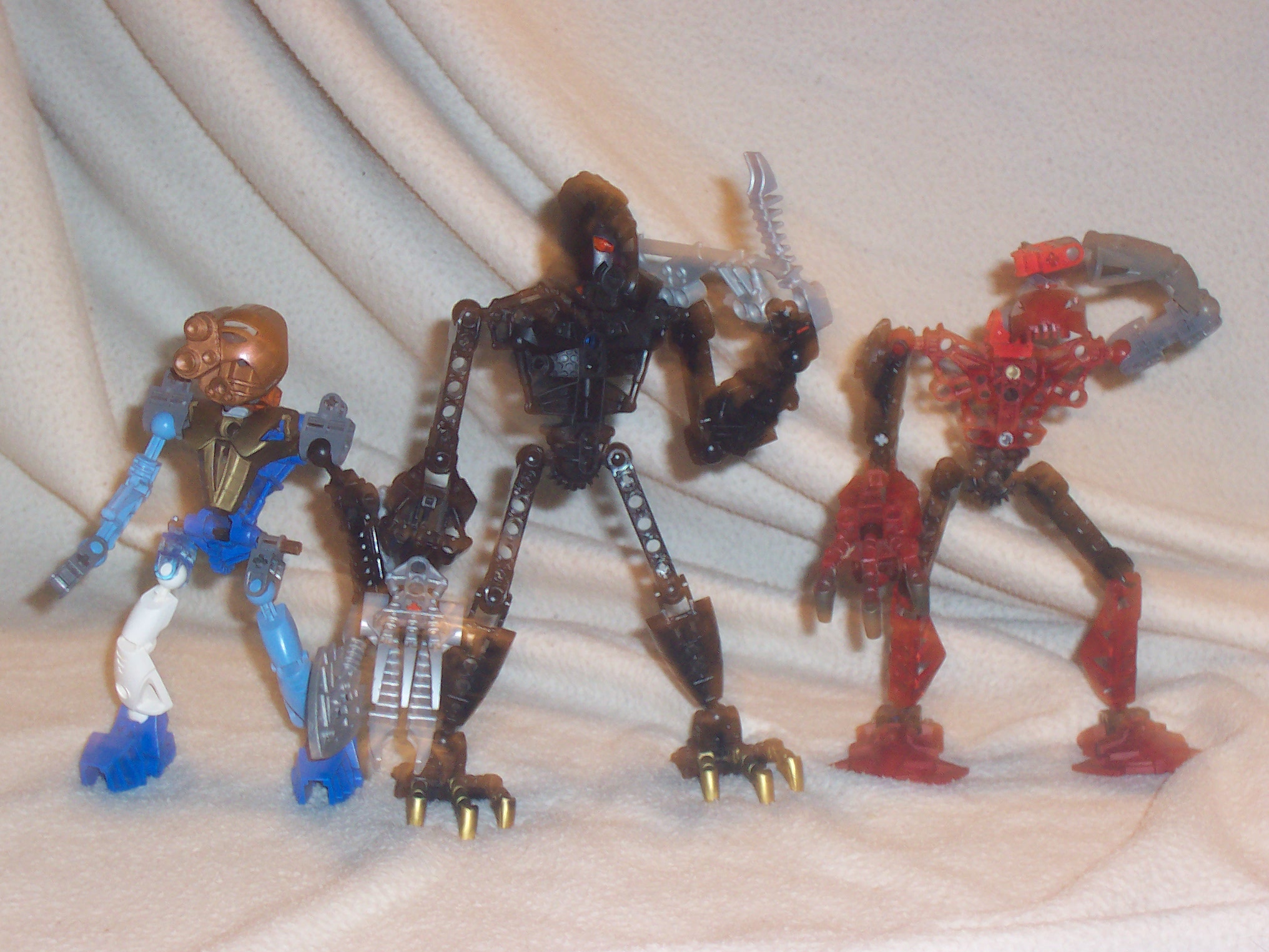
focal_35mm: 71
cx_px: 634
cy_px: 476
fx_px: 2603
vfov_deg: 20.7
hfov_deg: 27.4
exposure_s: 1/2
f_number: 4
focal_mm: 10.8
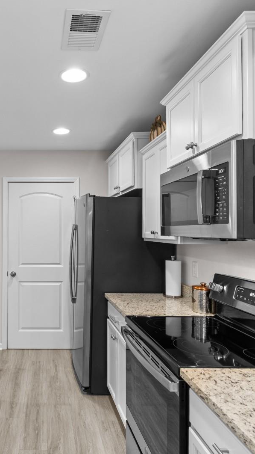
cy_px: 229
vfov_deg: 76.3
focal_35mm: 24
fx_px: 288
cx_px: 38
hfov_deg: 44.4
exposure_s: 1/2
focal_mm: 10
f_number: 4.5
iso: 100
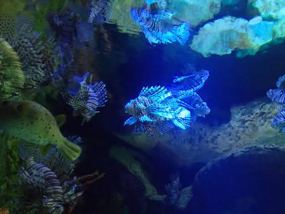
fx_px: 264
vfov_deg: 44.2
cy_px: 107
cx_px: 142
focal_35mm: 32
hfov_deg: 56.8
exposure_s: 1/20
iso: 1600
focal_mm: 5.9
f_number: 2.4
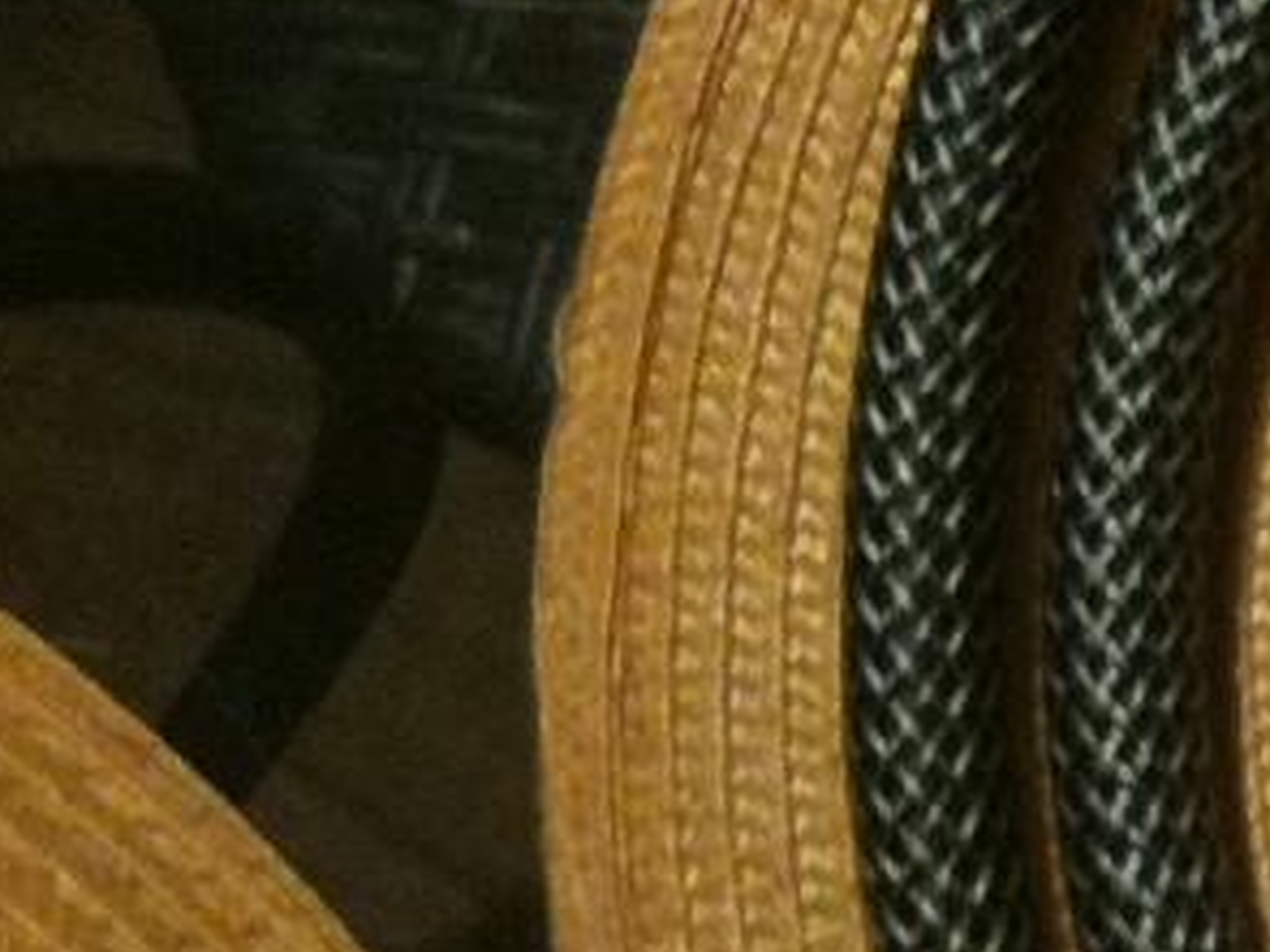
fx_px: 5354
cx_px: 2620
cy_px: 896
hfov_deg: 11.9
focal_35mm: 146
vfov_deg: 10.1
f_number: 2.8
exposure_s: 1/15
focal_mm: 3.85
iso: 200
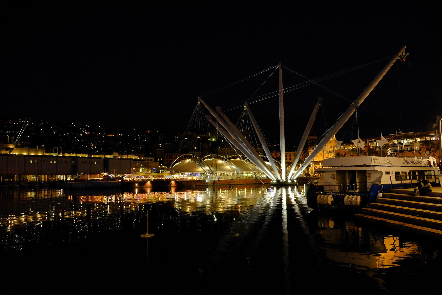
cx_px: 221
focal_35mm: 27
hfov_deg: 67.4
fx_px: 331
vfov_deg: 47.9
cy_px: 148
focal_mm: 18
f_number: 2.8
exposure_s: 1/30
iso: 2500
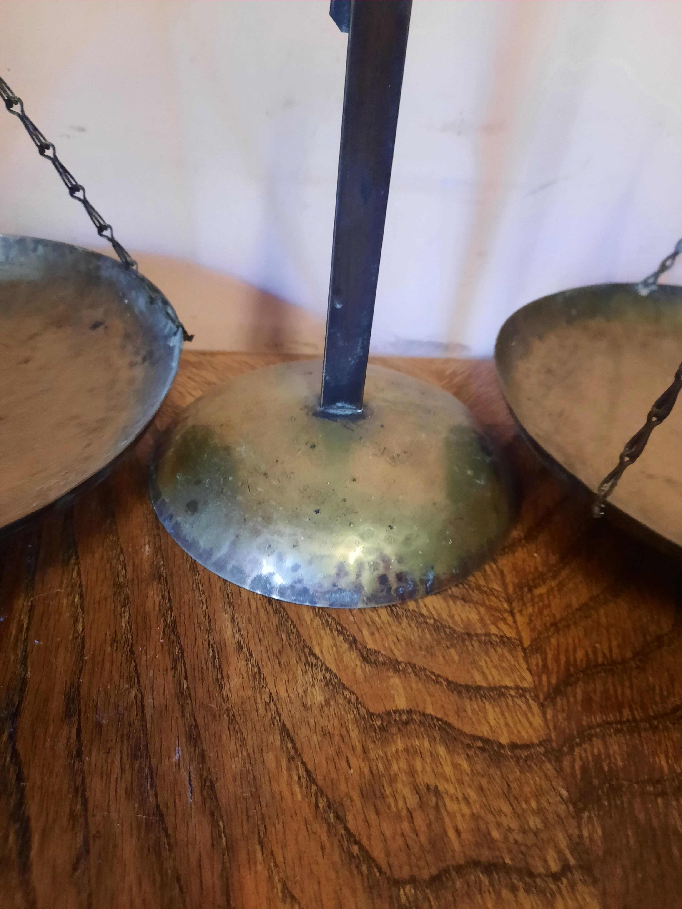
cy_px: 454
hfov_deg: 54.9
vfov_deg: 69.4
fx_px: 657
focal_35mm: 25
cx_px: 341
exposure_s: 1/24
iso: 500
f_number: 2
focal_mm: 4.6
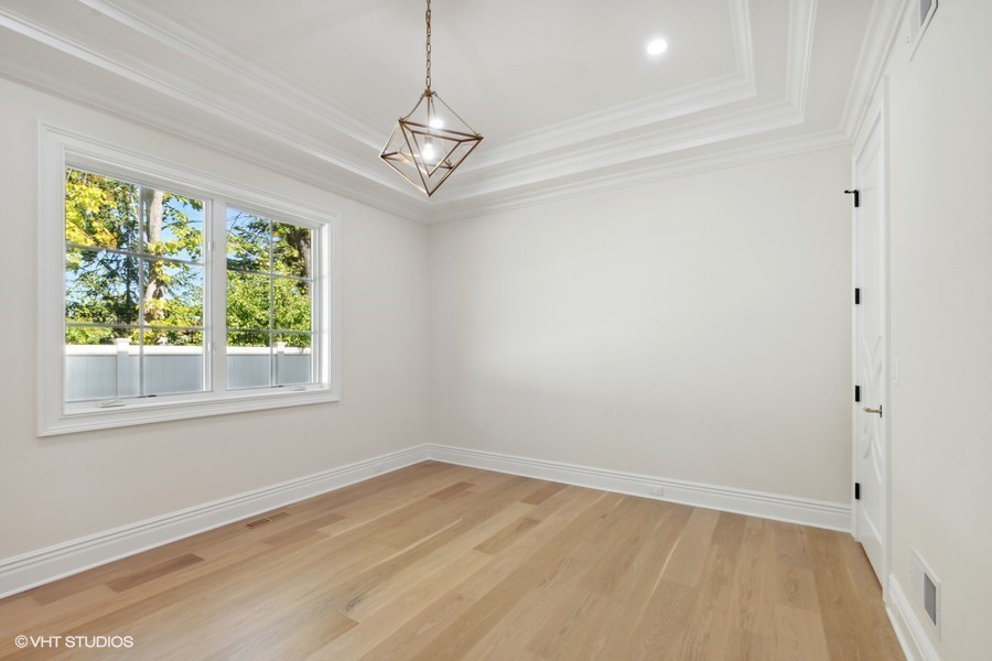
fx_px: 413
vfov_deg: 77.3
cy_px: 330
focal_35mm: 15
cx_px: 496
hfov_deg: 100.4
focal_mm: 10
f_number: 10
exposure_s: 1/50
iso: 200
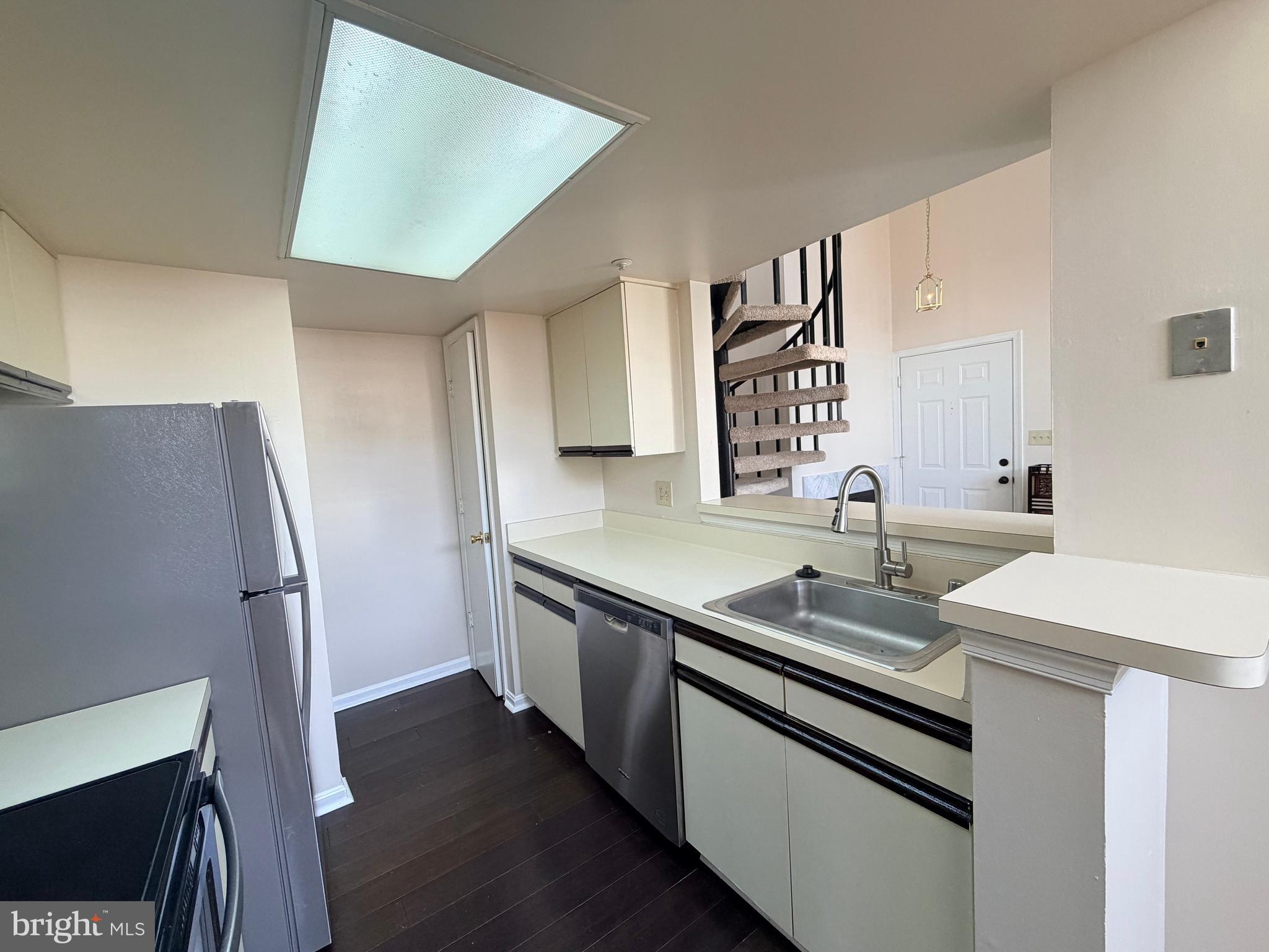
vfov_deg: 85.7
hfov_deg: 102.1
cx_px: 634
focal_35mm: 14
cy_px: 476
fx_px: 513
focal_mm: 2.22
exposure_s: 1/90
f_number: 2.2
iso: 160
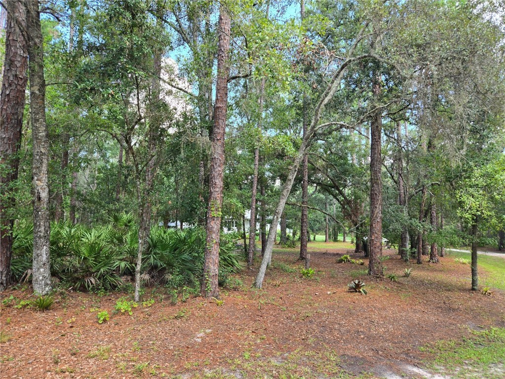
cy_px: 190
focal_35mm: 23
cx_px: 252
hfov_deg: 73.9
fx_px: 336
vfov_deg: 58.9
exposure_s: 1/180
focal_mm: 5.4
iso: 40
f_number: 1.8
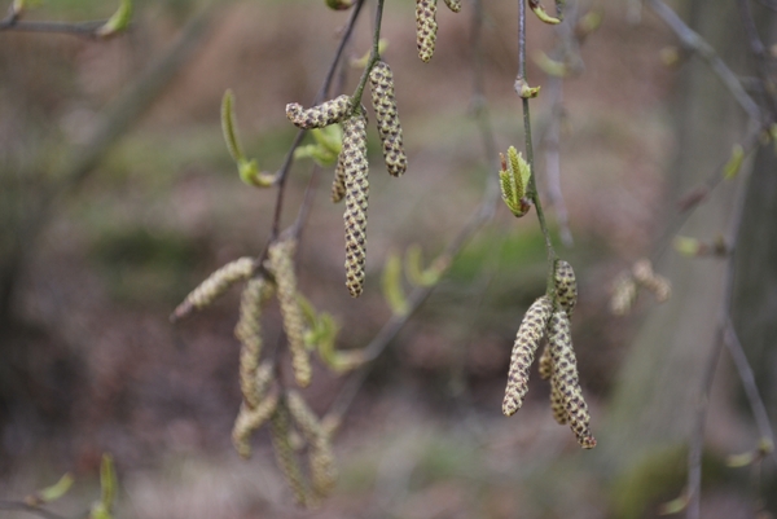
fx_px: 1620
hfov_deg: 27.0
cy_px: 260
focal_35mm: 75
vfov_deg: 18.2
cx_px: 388
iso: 200
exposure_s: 1/125
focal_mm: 50
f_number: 5.6
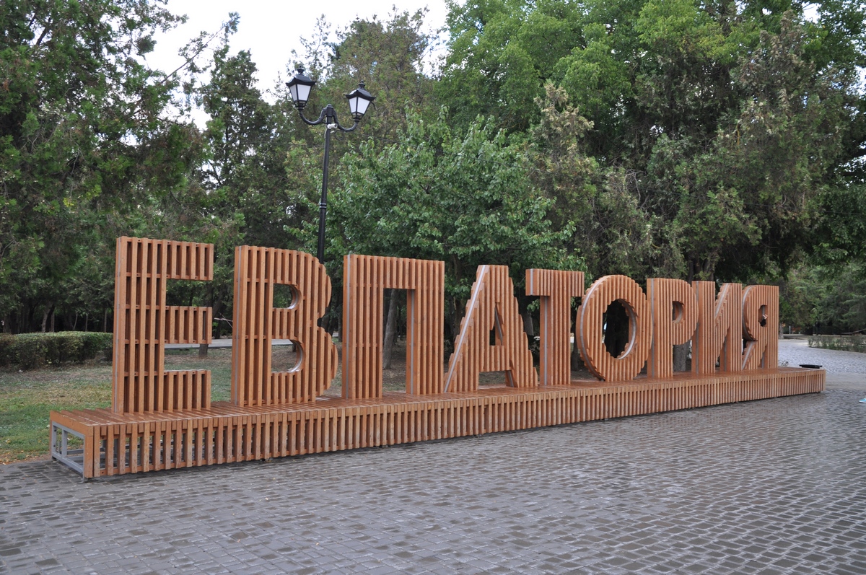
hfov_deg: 57.3
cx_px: 433
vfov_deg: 39.9
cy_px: 288
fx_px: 793
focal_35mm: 33
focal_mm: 22
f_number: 5.6
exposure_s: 1/125
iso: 360
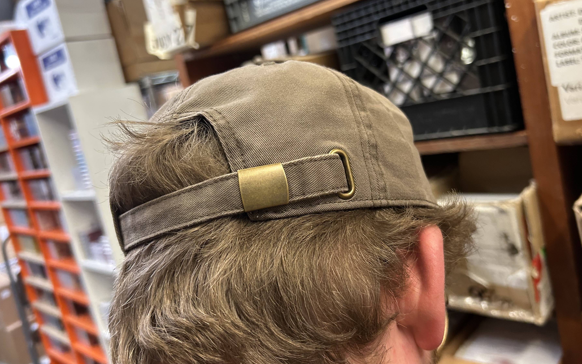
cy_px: 157
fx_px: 492
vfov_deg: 40.5
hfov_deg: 61.2
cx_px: 297
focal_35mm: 31
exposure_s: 1/60
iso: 200
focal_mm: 5.7
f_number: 1.5
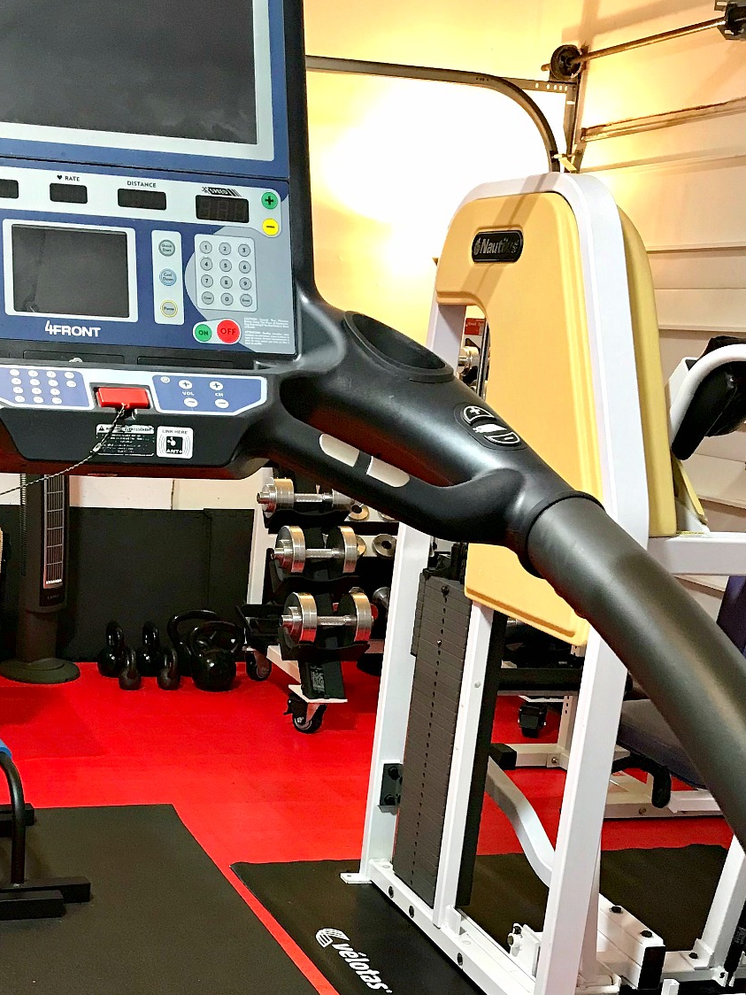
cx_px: 144
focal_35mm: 51
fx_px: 1465
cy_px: 747
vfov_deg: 36.6
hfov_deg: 27.9
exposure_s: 1/15
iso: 50
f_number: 1.8
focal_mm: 3.99
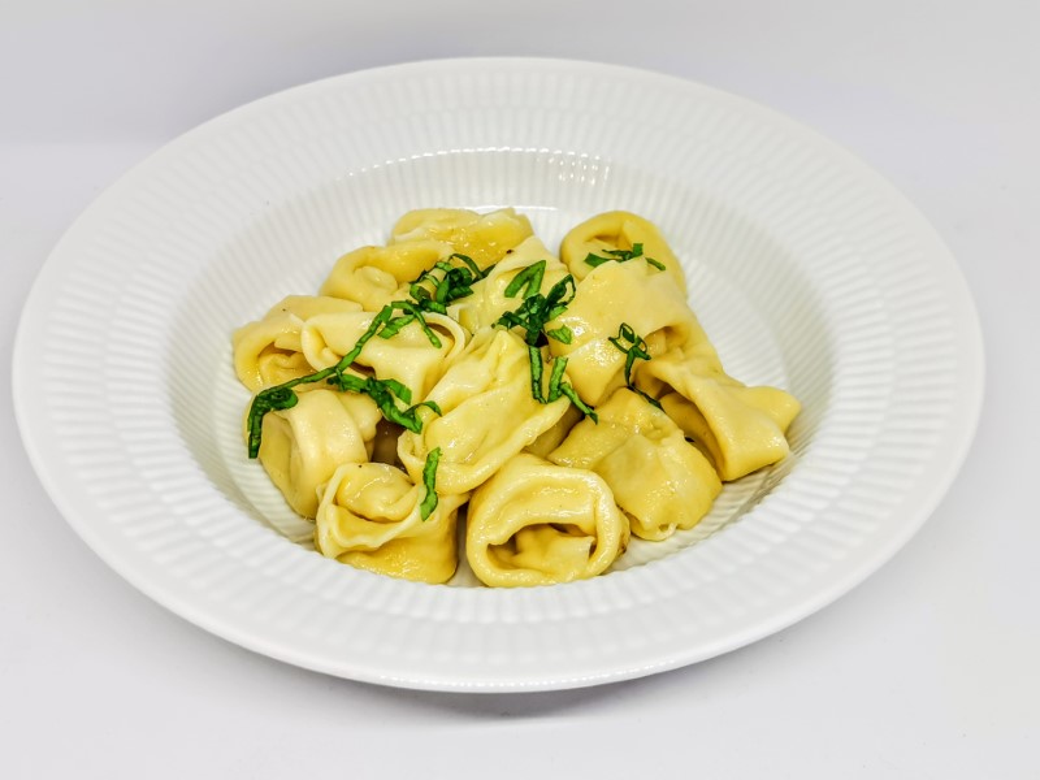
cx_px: 520
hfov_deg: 42.9
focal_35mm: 44
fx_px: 1322
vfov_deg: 32.9
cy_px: 390
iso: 100
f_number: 1.6
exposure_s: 1/100
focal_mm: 5.56
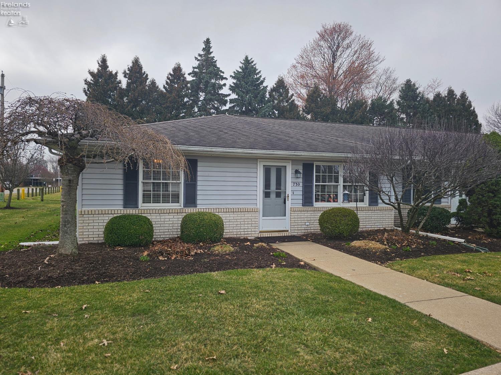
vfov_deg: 58.9
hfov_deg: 73.9
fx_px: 333
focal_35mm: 23
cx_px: 250
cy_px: 188
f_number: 1.7
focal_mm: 6.3
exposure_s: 1/609
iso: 10
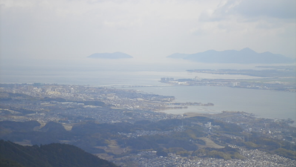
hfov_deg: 18.2
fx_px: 926
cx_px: 148
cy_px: 97
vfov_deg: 10.3
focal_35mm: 118
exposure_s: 1/250
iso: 64
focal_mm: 19.6
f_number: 5.9
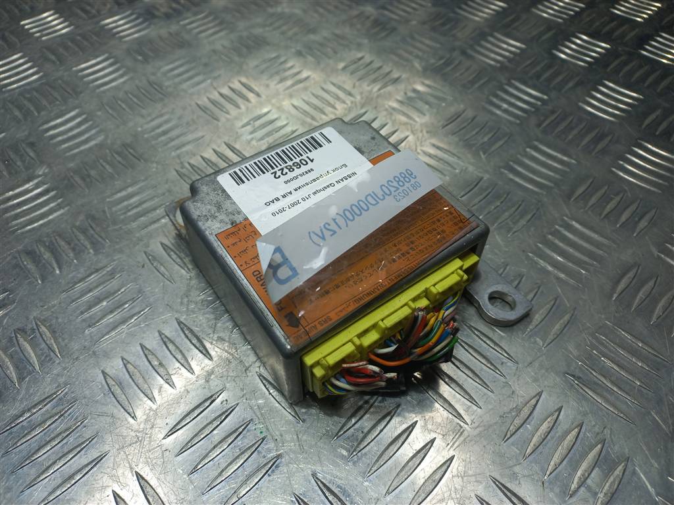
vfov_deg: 54.9
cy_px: 252
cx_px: 337
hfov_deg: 69.4
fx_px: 487
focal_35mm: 25
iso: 25
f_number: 1.8
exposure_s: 1/100
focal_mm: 4.6
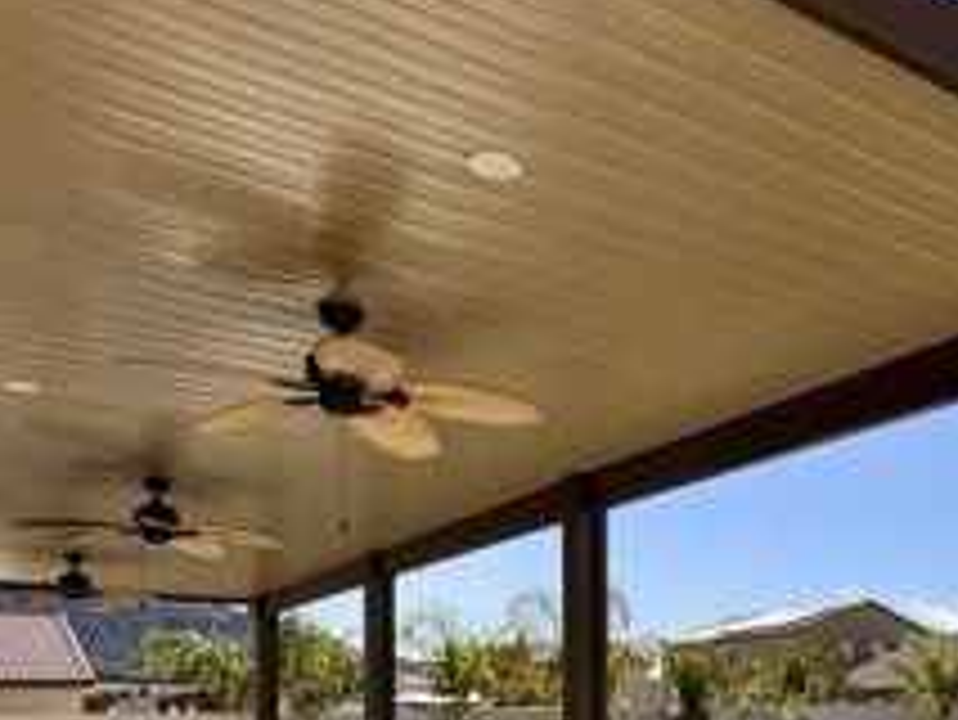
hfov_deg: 41.9
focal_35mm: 42
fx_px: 1163
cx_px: 823
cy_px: 693
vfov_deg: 32.1
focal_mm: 2.22
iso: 50
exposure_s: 1/2674
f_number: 2.2
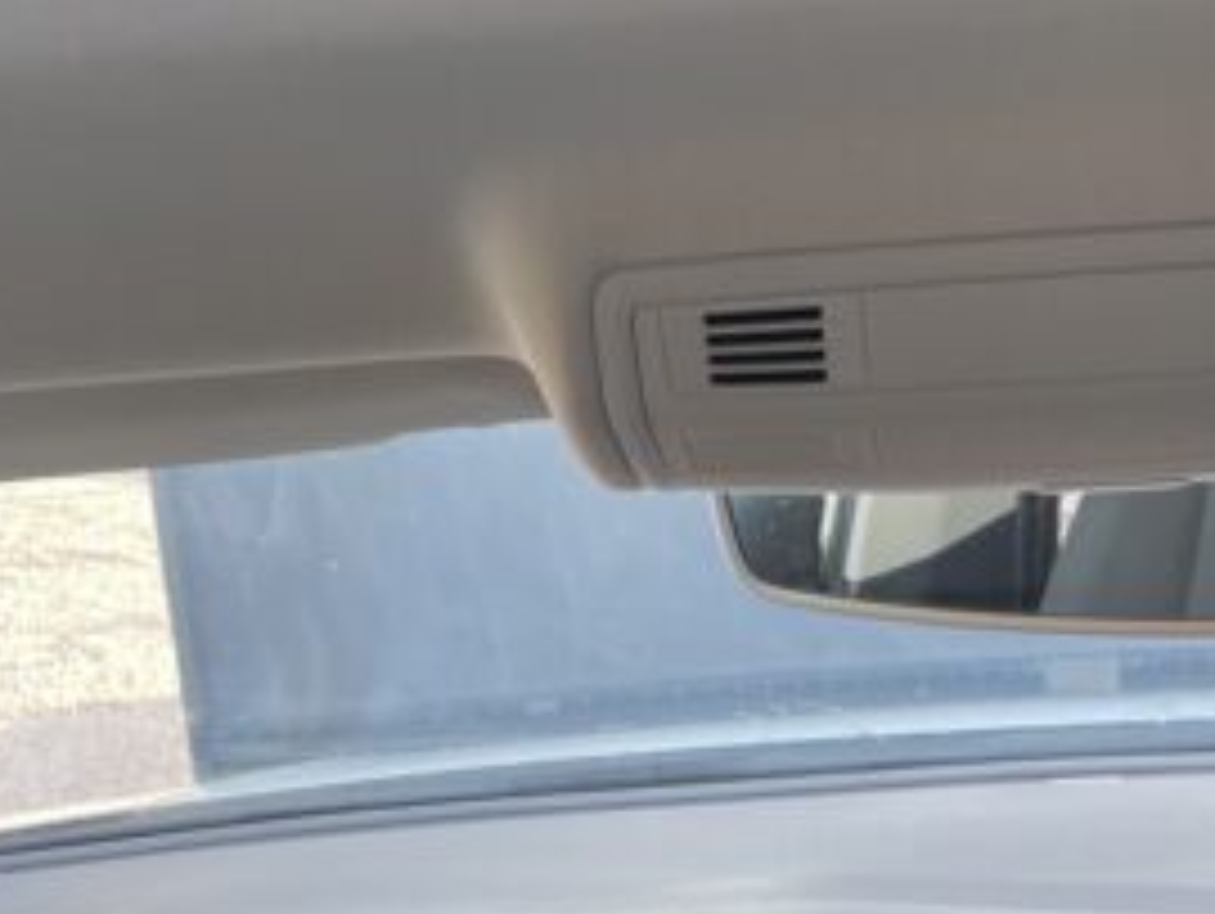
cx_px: 878
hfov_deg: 25.1
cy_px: 1202
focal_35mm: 77
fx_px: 2705
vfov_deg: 17.9
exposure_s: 1/121
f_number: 1.6
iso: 100
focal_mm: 4.2
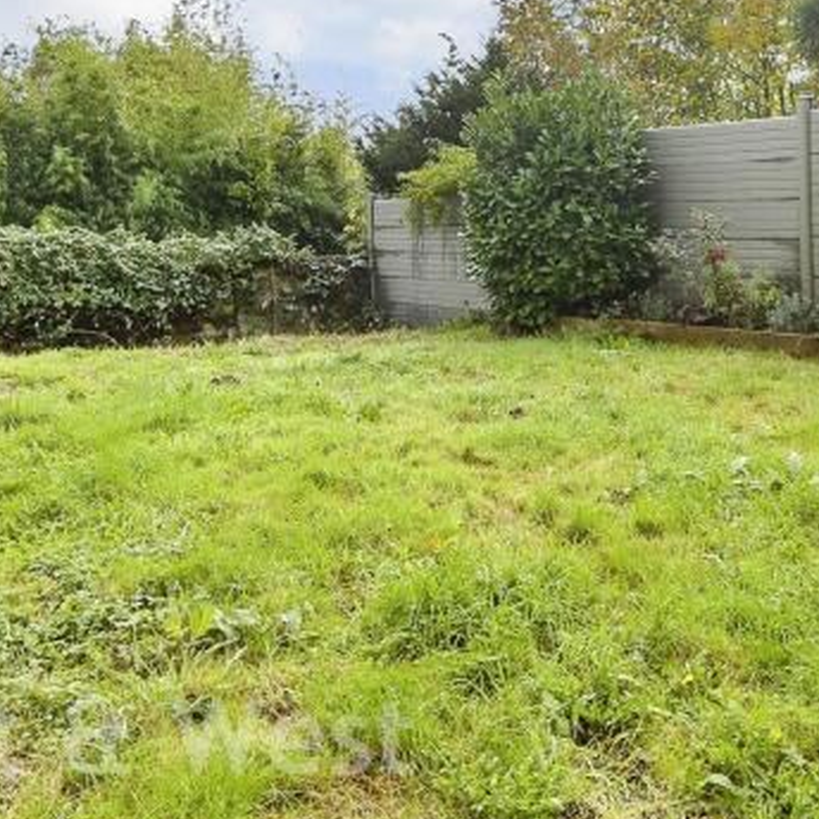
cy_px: 180
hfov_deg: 43.9
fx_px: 1017
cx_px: 400
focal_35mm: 38
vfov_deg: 42.2
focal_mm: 10
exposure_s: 1/160
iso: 160
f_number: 8
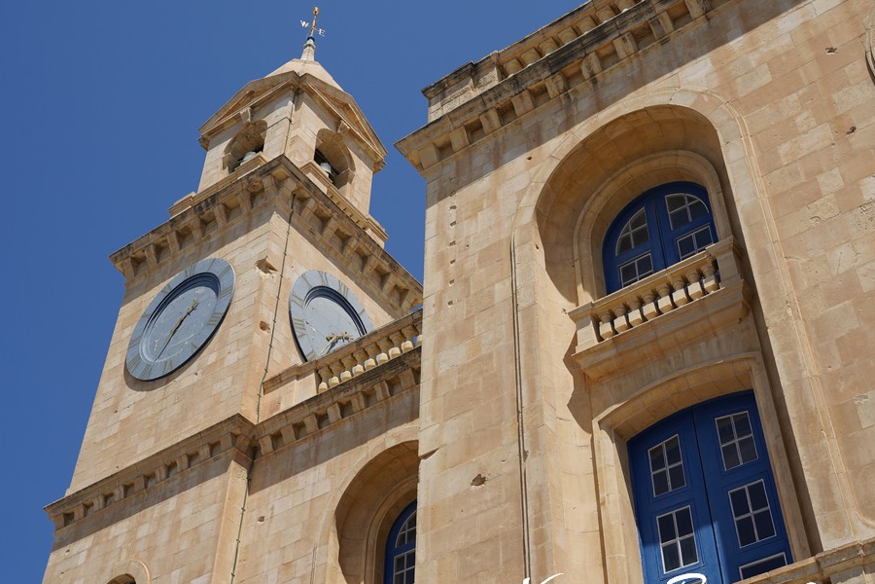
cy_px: 251
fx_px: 1167
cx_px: 470
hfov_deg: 41.1
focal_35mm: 48
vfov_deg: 28.0
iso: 100
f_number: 8
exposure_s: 1/400
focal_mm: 36
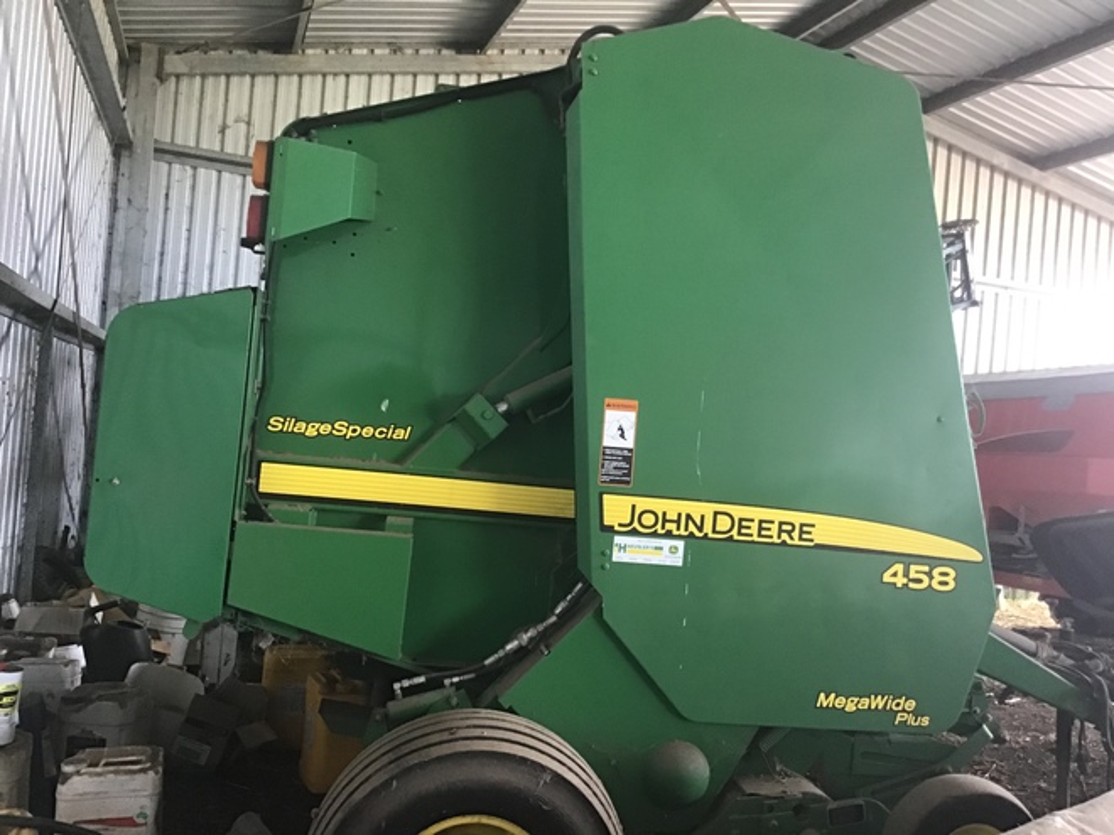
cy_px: 418
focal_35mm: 31
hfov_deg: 58.4
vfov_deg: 45.4
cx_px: 557
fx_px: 998
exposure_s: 1/30
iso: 125
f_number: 2.4
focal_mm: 3.3
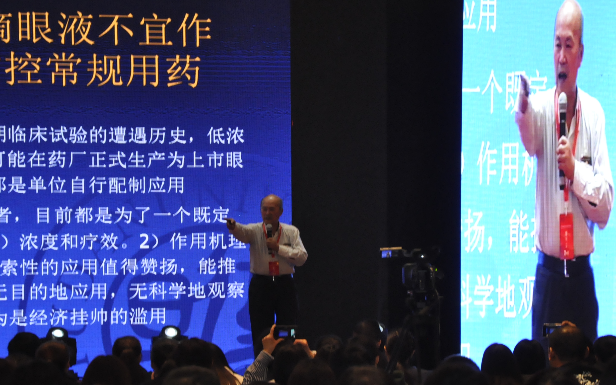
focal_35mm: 184
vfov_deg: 7.1
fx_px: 3089
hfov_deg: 11.4
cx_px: 277
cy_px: 259
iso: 2000
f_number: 6.3
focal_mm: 92
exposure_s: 1/200
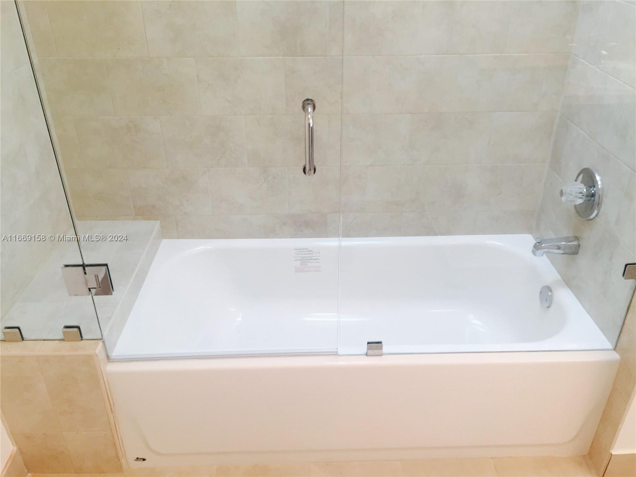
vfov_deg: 48.2
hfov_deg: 61.7
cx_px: 318
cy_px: 238
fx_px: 533
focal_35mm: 29
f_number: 2.2
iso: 32
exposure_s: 1/40
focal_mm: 4.15
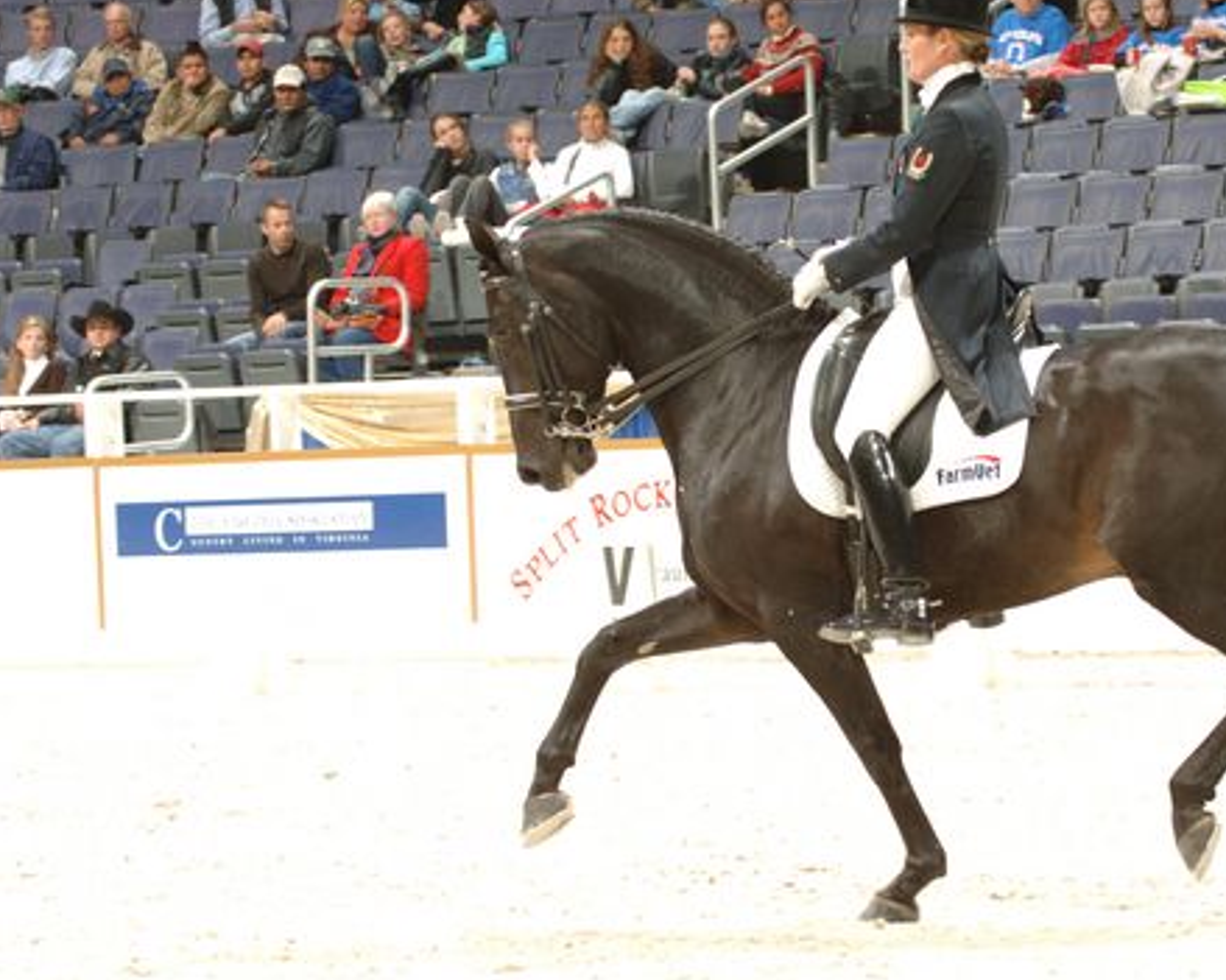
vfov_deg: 7.4
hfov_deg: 9.2
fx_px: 7582
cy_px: 484
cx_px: 888
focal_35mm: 209
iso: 200
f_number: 4.5
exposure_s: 1/250
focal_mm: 102
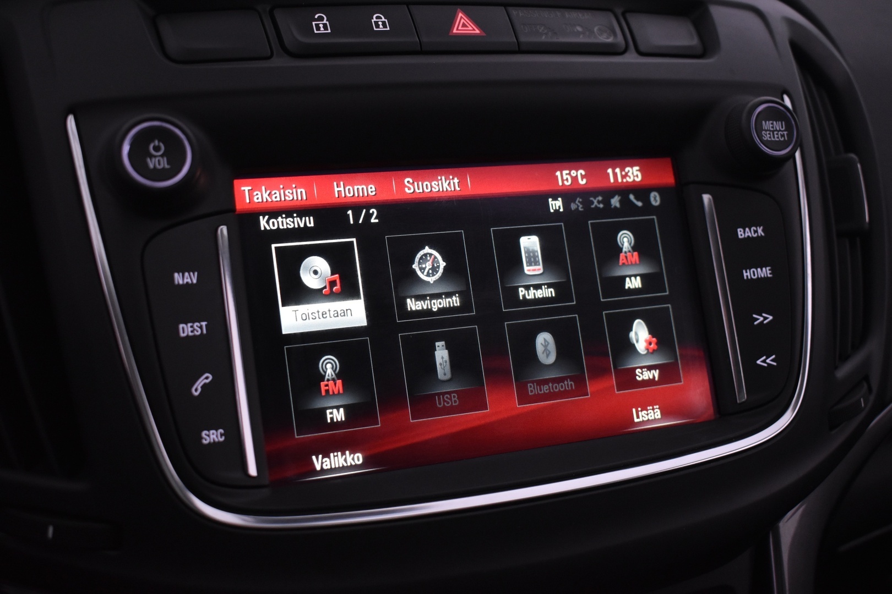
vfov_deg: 30.8
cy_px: 297
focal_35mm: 44
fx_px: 1078
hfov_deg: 45.0
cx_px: 446
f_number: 4.2
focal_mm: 29
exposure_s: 1/50
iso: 1600
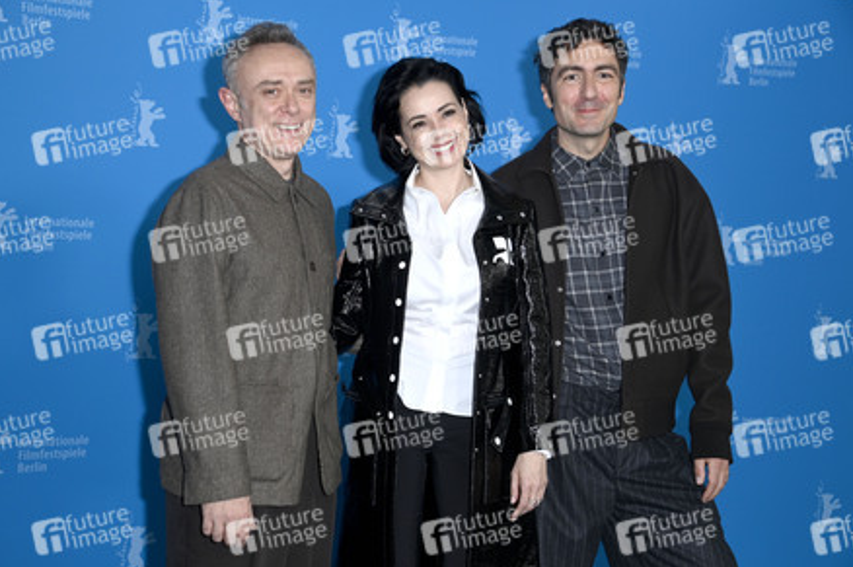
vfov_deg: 20.3
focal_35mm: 67
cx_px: 420
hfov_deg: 30.1
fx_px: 1586
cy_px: 288
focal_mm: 65
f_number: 5.6
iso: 640
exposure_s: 1/250
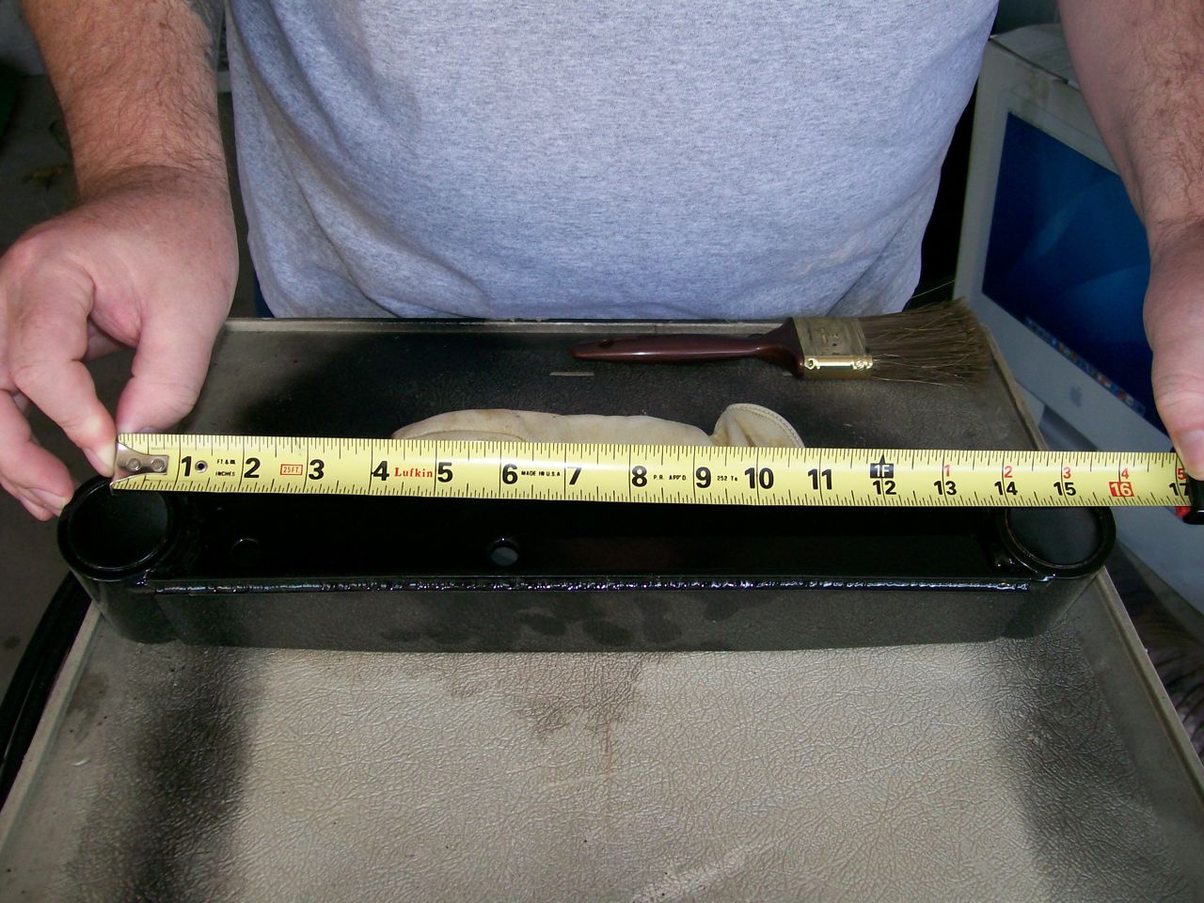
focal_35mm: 36
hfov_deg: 51.4
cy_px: 452
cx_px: 602
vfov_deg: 39.7
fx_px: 1252
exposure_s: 1/64
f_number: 2.7
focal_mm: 6
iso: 80
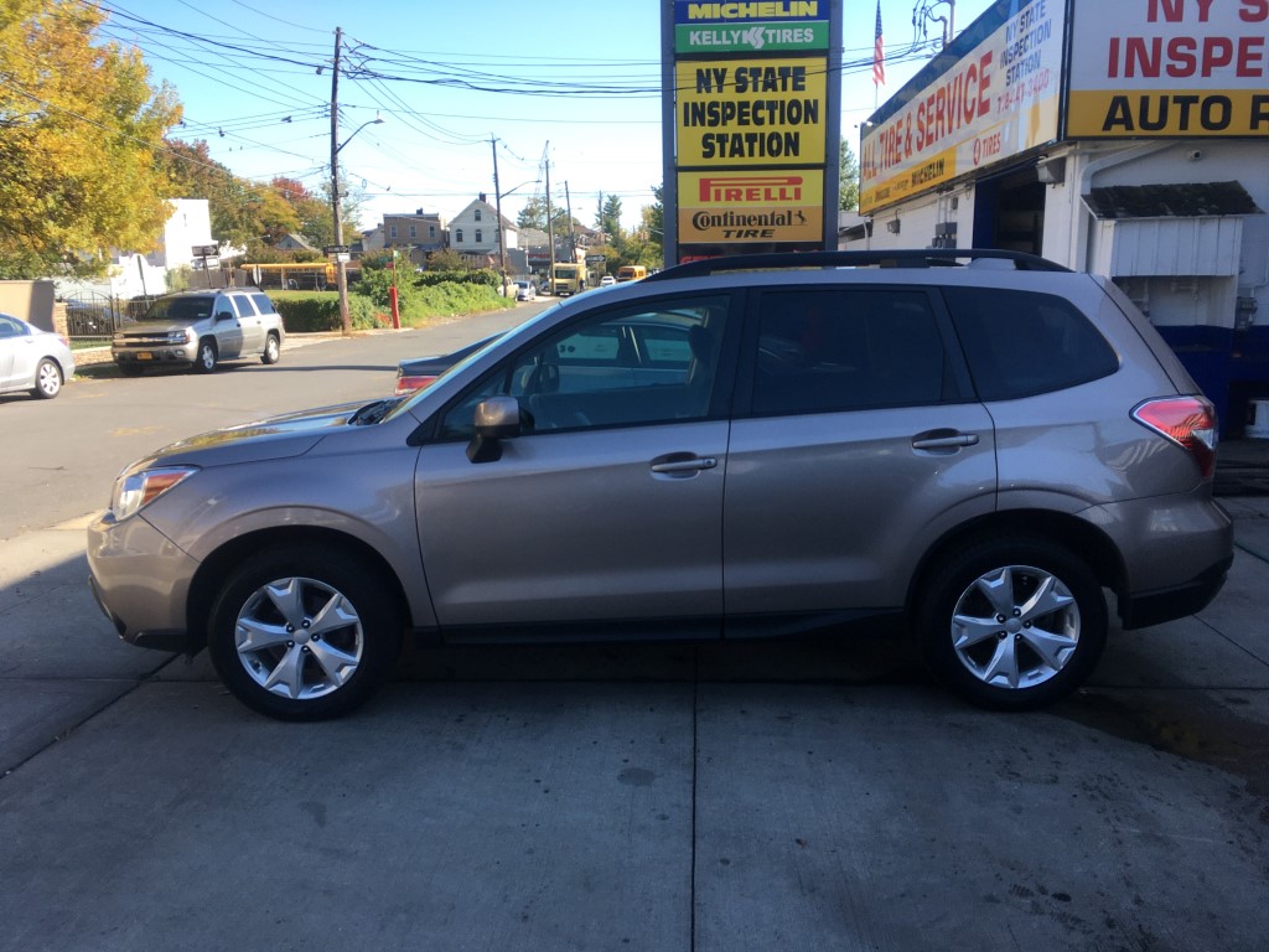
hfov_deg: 61.7
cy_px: 476
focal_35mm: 29
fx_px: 1063
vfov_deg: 48.2
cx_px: 634
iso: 25
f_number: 2.2
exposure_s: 1/490
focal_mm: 4.15
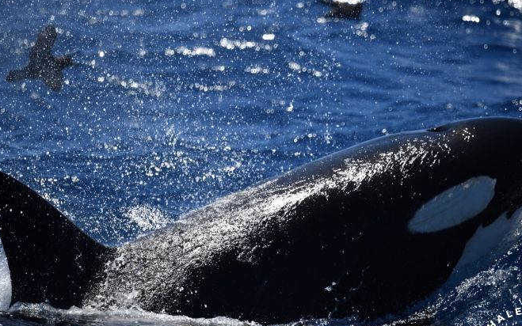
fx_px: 10557
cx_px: 269
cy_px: 206
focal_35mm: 742
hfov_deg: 2.8
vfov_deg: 1.8
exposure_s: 1/8000
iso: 1000
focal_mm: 600
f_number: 6.3
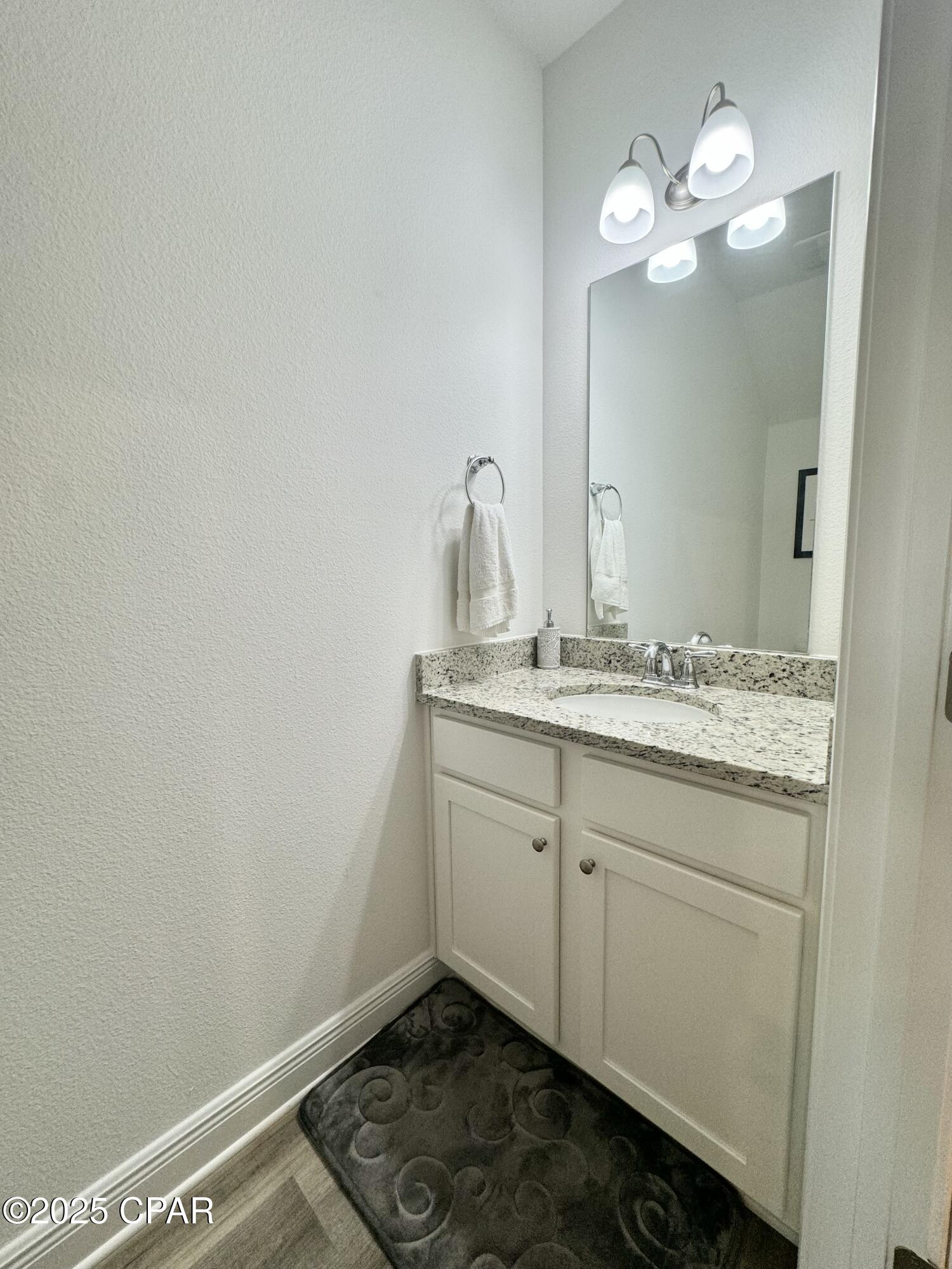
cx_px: 476
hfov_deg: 85.7
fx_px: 513
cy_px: 634
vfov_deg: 102.1
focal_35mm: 14
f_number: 2.2
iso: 100
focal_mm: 2.22
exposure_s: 1/120
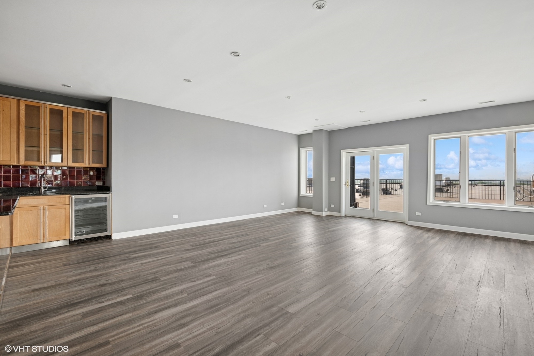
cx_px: 267
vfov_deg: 73.7
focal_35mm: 16
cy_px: 178
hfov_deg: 96.7
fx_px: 237
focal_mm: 16
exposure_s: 1/30
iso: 200
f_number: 9
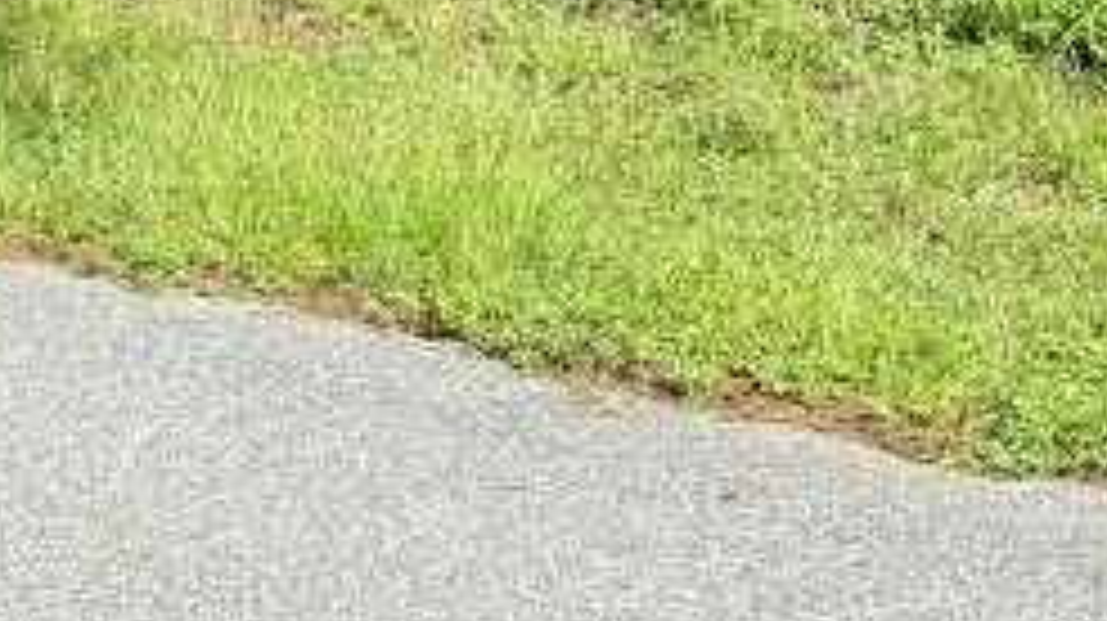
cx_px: 297
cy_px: -864
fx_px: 3197
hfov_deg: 19.5
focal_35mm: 109
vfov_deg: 9.8
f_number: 1.78
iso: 100
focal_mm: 6.76
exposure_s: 1/1770
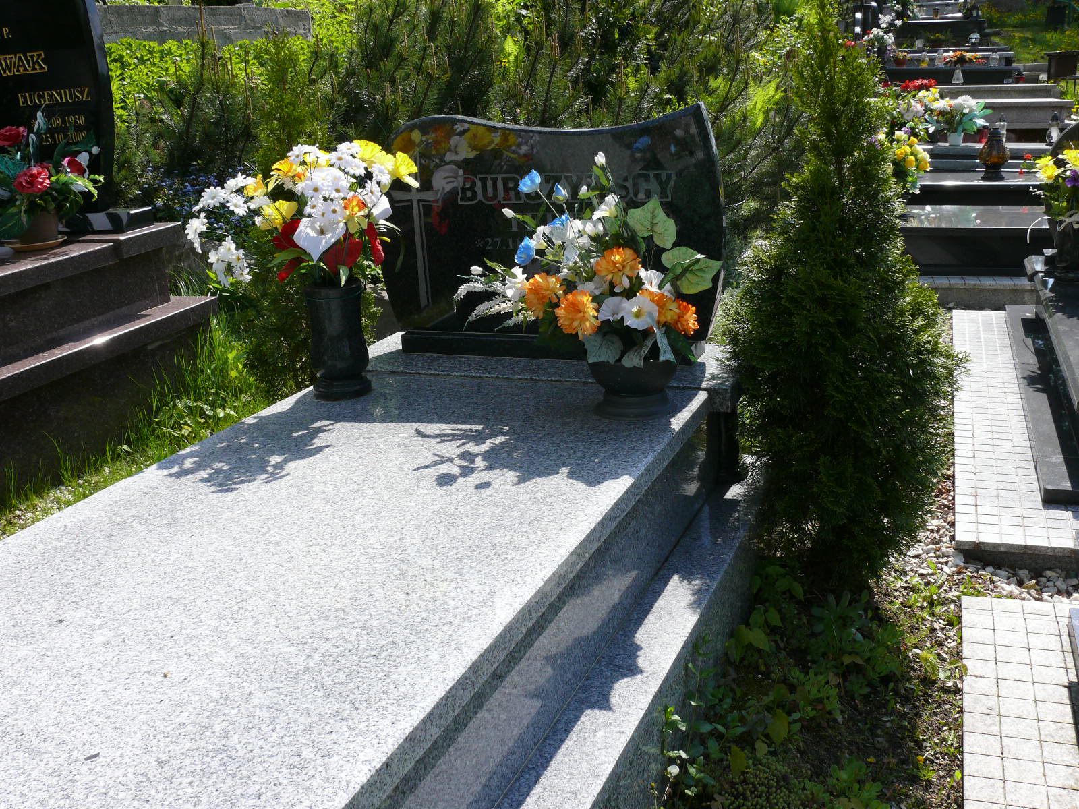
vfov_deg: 40.7
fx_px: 1091
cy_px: 404
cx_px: 540
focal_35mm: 35
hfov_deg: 52.6
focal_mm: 7.4
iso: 100
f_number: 5.6
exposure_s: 1/320
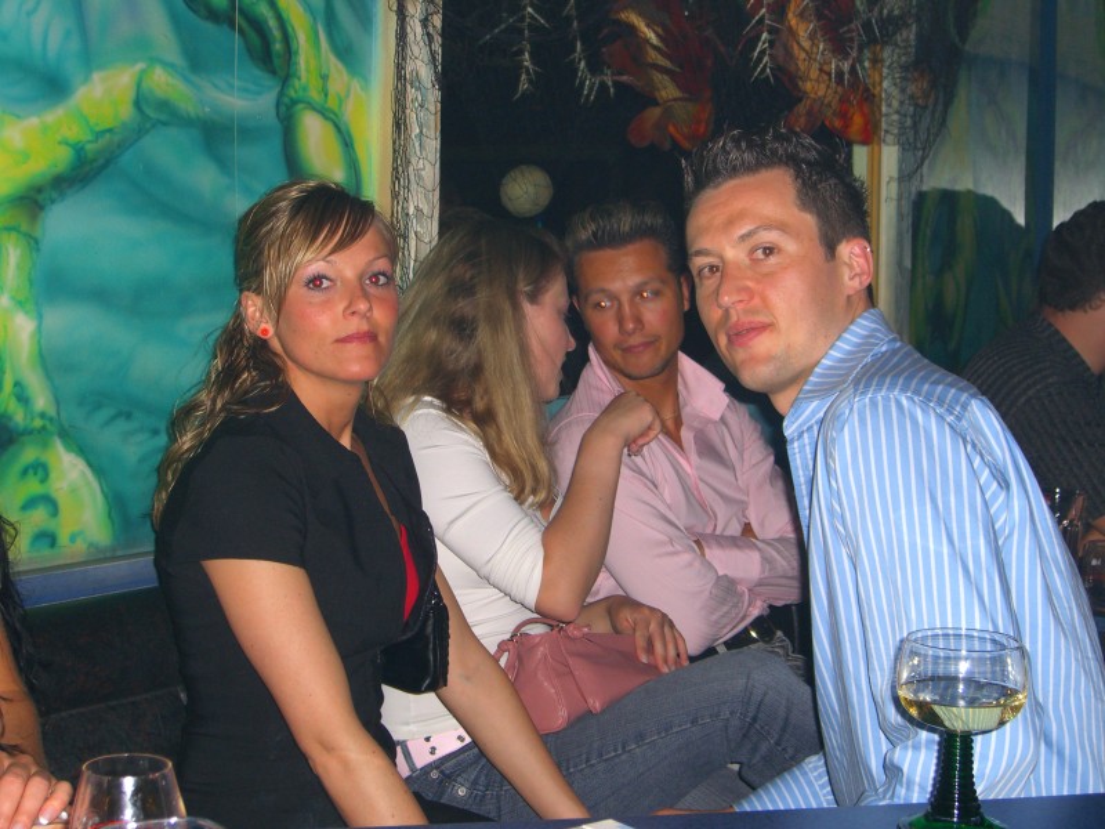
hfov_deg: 33.8
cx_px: 552
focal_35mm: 57
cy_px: 414
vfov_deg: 25.7
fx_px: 1820
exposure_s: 1/60
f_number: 3.6
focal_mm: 11.8
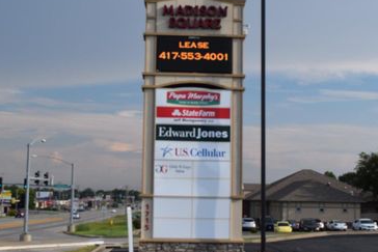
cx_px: 189
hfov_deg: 33.6
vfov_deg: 22.8
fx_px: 627
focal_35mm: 60
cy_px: 125
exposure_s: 1/400
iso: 200
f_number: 10
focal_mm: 29
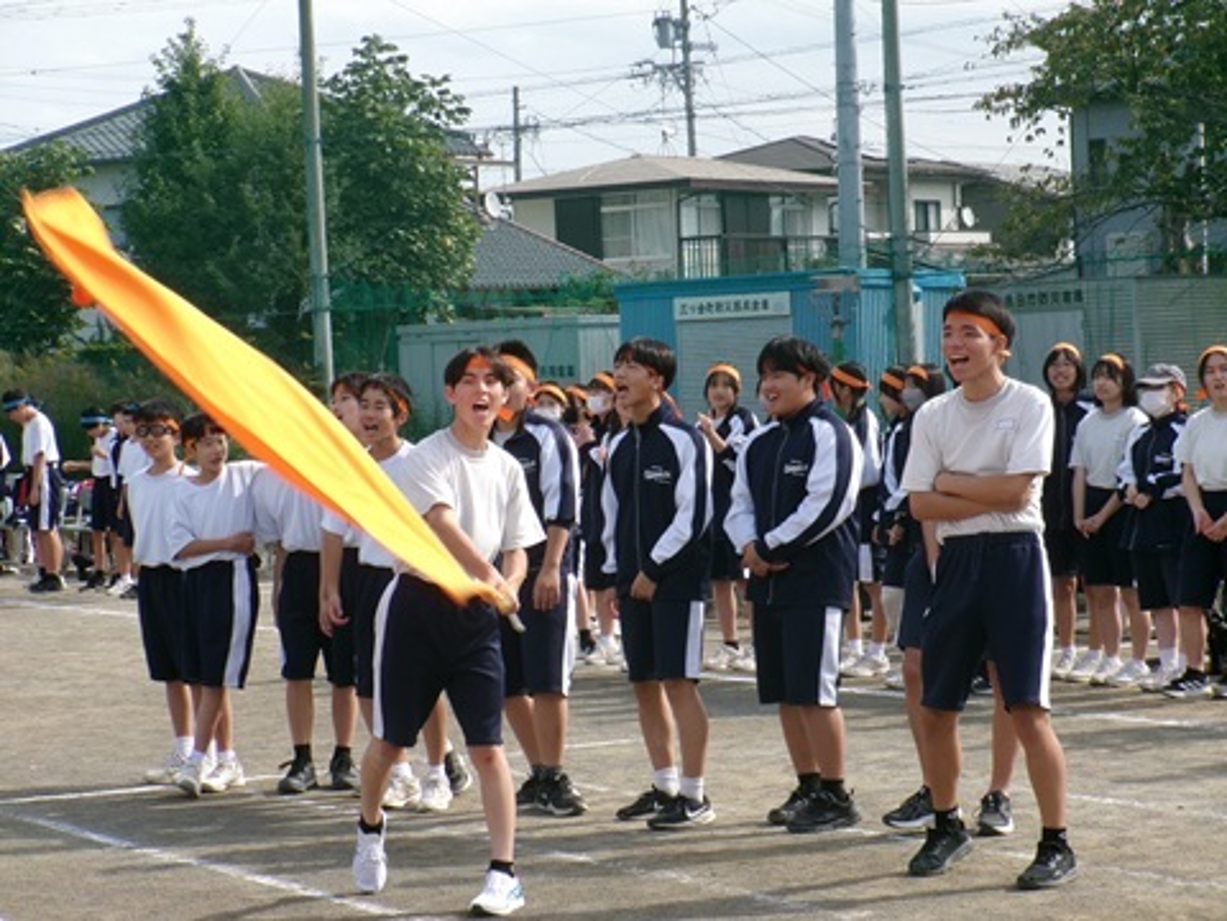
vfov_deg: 12.9
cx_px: 614
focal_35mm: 115
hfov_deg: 17.1
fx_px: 4076
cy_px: 460
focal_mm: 20.6
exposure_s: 1/280
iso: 100
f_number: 6.2
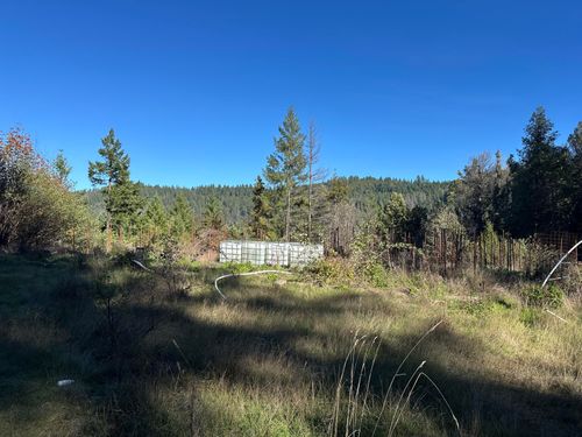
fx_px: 404
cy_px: 218
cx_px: 291
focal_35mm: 24
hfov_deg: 71.6
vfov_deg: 56.8
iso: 80
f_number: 1.78
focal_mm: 6.86
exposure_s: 1/3155
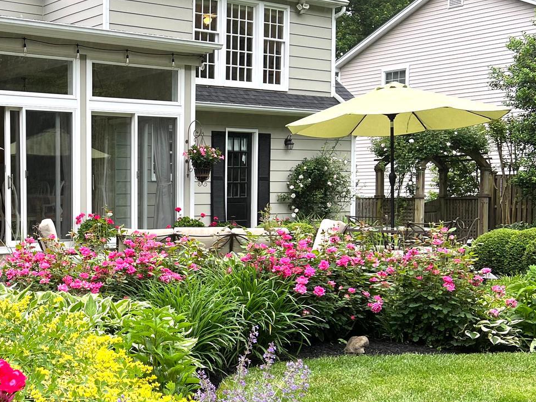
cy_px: 250
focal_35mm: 55
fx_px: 852
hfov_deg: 32.9
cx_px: 42
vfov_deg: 26.5
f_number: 1.5
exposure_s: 1/121
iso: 50
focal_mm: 5.7
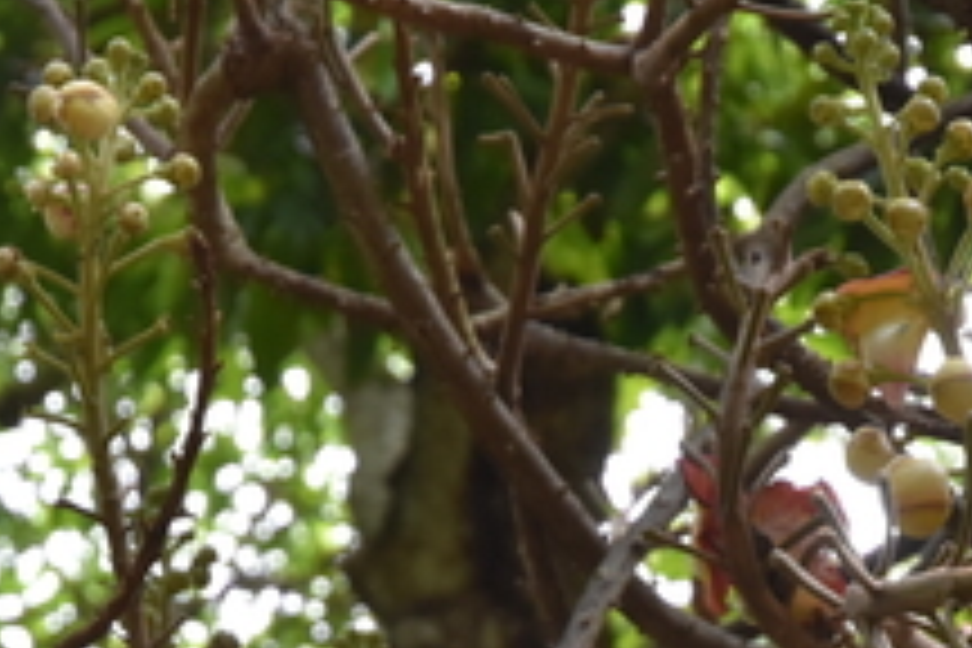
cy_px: 1071
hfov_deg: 6.6
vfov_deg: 4.4
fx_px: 8369
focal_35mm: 310
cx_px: 702
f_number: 7.1
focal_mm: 62
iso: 800
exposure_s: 1/200
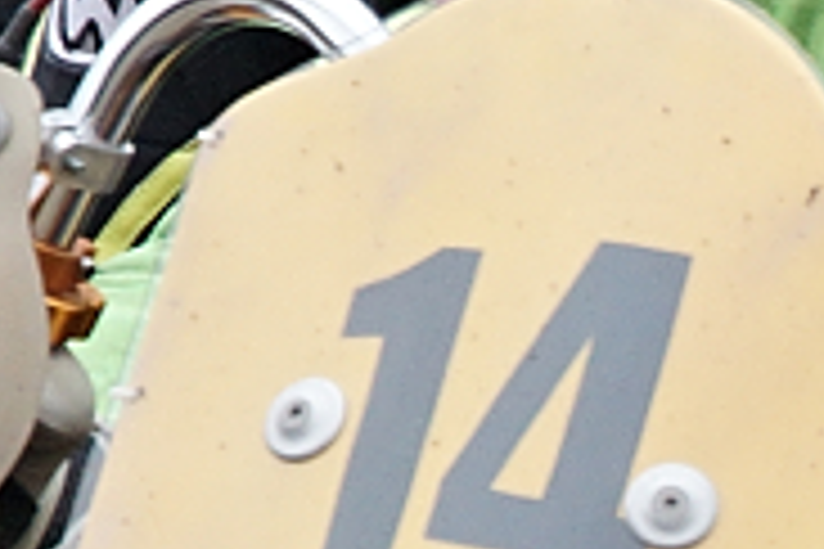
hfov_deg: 0.5
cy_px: 819
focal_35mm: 3930
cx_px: 1477
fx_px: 89946
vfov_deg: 0.3
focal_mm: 400
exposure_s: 1/640
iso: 500
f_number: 5.6
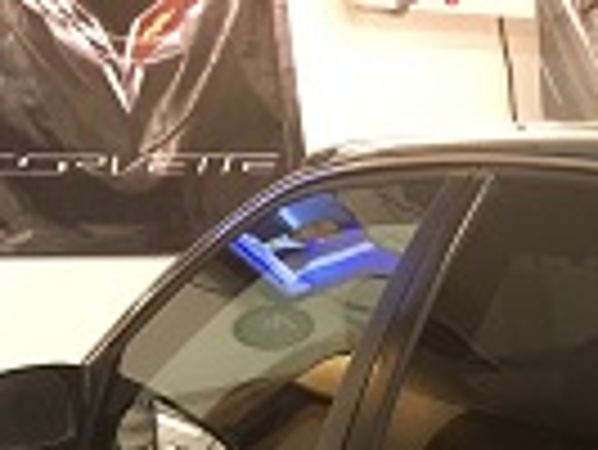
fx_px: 1729
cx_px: 962
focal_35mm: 100
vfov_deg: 13.5
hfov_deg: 17.2
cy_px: 772
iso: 160
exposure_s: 1/30
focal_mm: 4.15
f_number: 2.2
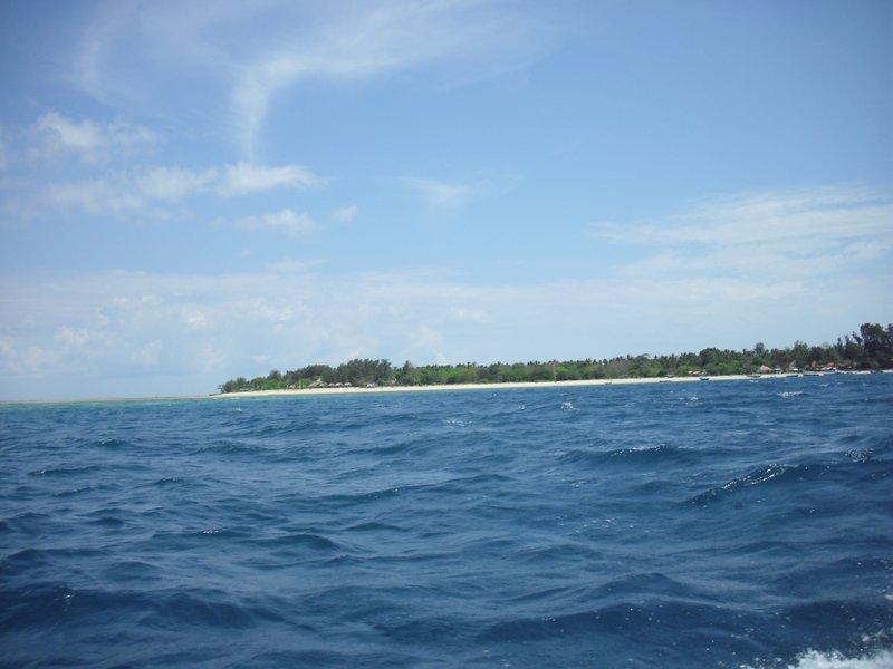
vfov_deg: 37.7
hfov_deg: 49.0
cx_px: 446
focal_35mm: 38
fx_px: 980
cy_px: 334
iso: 100
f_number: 8
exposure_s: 1/320
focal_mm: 6.2
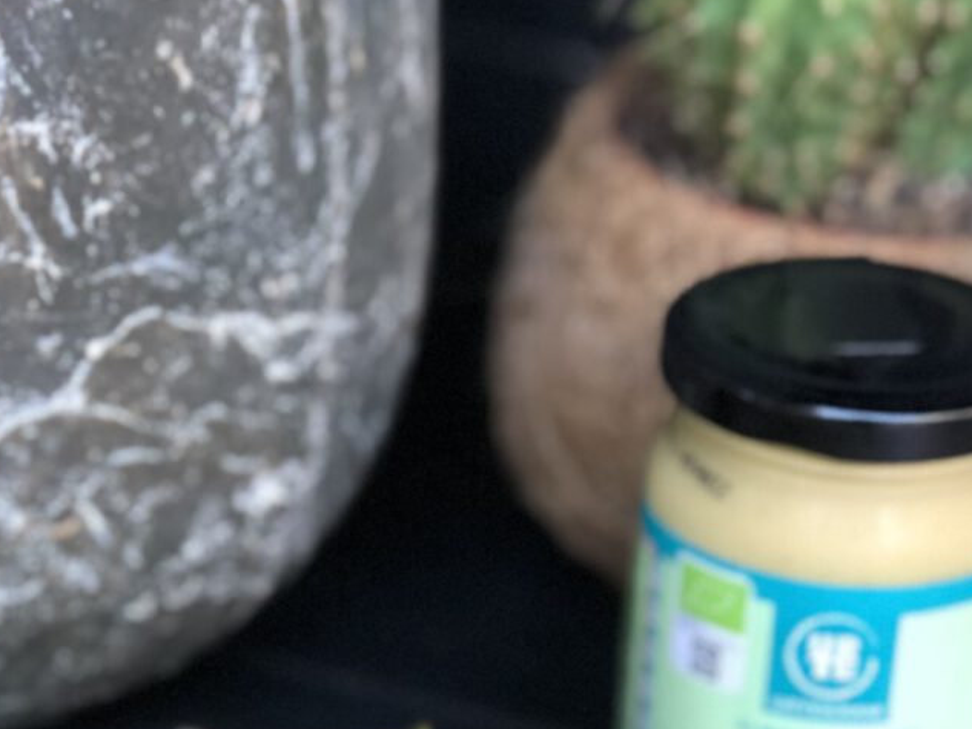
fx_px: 4044
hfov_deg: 13.7
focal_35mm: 144
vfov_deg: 10.2
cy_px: 806
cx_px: 350
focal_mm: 6.6
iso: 125
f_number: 2.8
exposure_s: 1/60
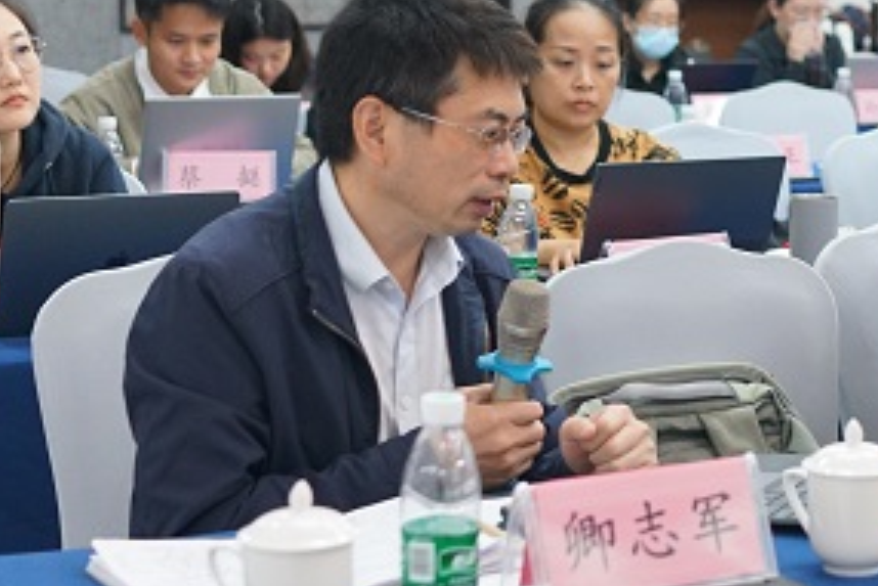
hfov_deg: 20.4
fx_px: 2318
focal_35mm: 95
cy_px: 135
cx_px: 985
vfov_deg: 14.4
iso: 2000
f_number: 2.5
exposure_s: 1/160
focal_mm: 35
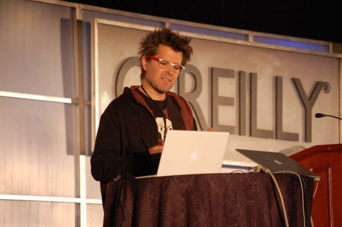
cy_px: 114
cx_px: 171
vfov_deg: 5.2
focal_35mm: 262
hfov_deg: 7.9
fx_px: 2492
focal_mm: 175
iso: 1600
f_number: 5.6
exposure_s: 1/80
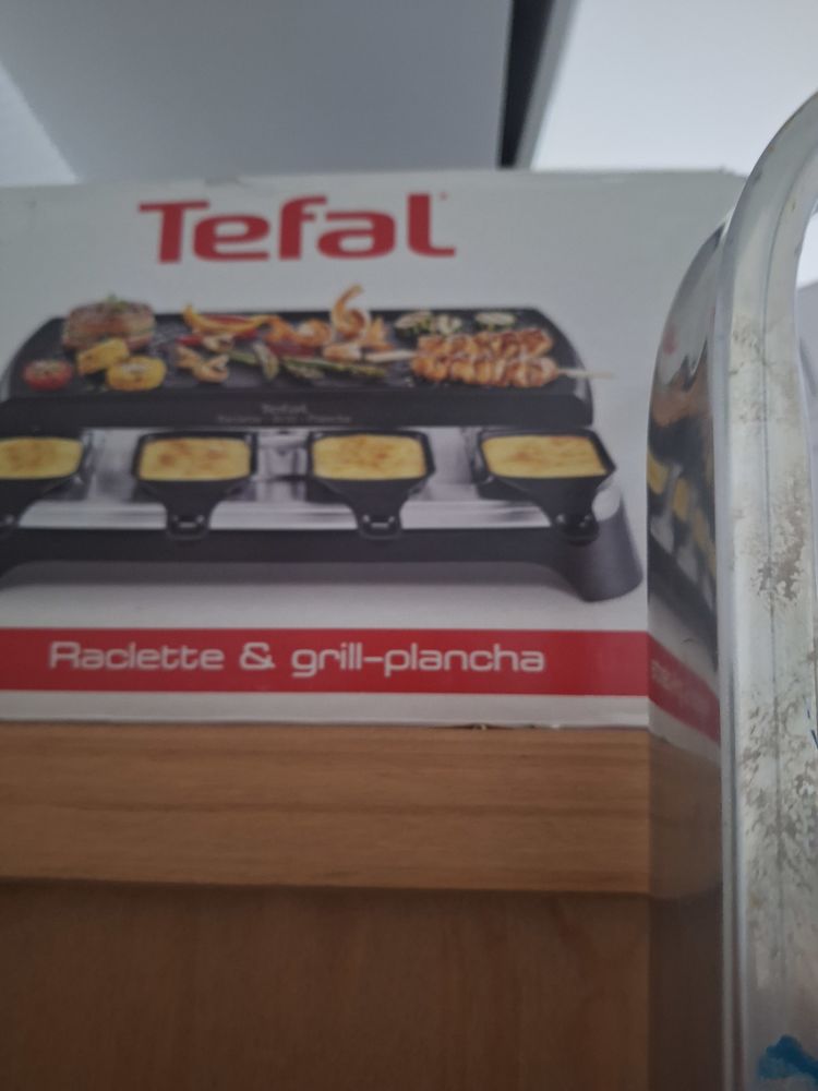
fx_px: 725
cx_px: 409
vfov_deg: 73.9
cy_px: 546
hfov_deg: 58.9
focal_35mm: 23
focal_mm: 5.54
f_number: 1.8
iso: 640
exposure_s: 1/20
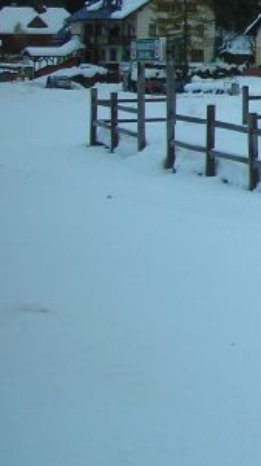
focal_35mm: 110
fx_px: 1355
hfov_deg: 10.1
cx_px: 539
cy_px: 46
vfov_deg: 19.1
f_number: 6.4
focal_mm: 6.3
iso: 50
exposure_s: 1/142
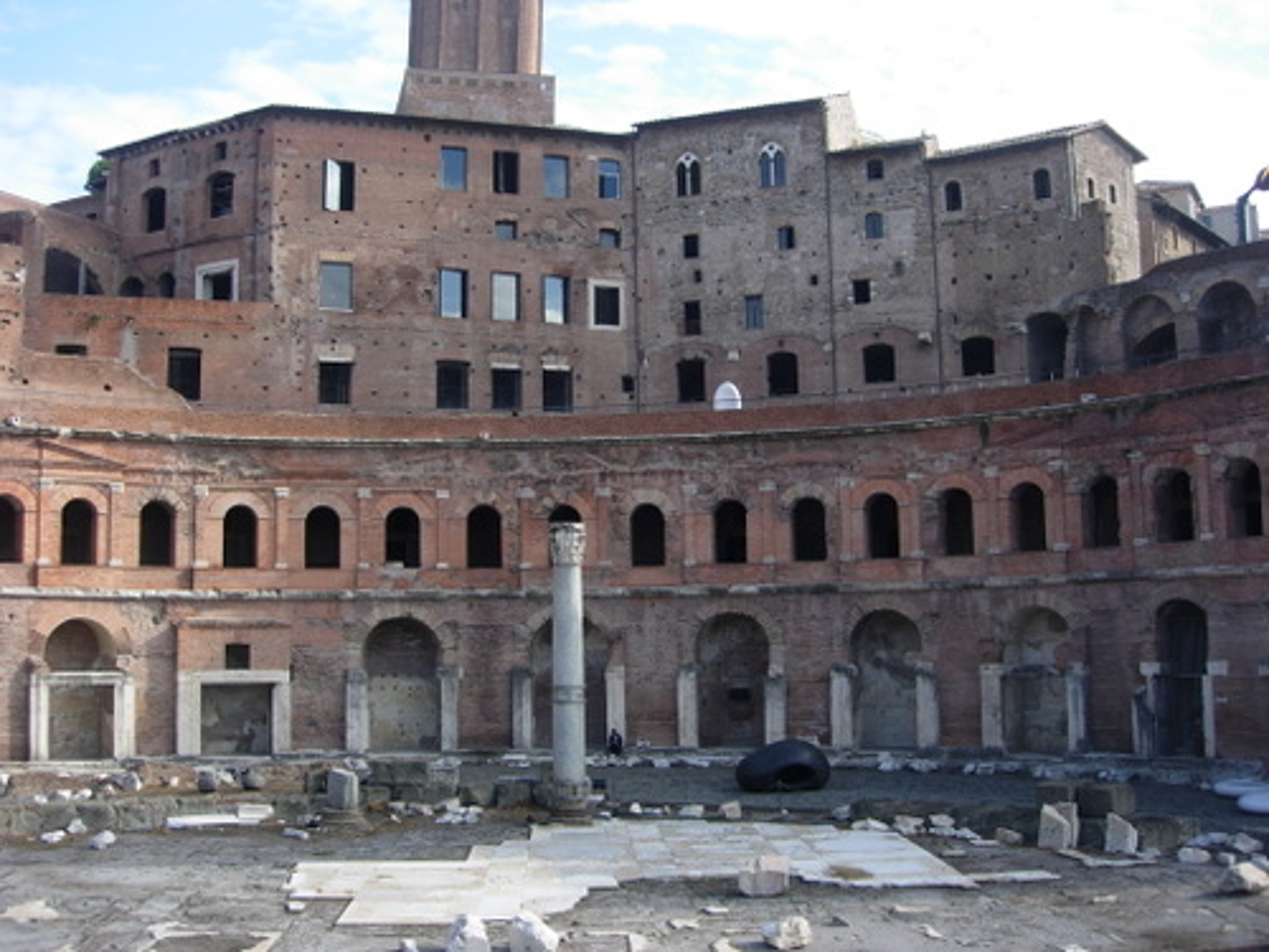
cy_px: 476
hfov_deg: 49.0
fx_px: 1393
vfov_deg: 37.7
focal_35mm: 38
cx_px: 634
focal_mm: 7.8
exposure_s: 1/558
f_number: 2.8
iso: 64
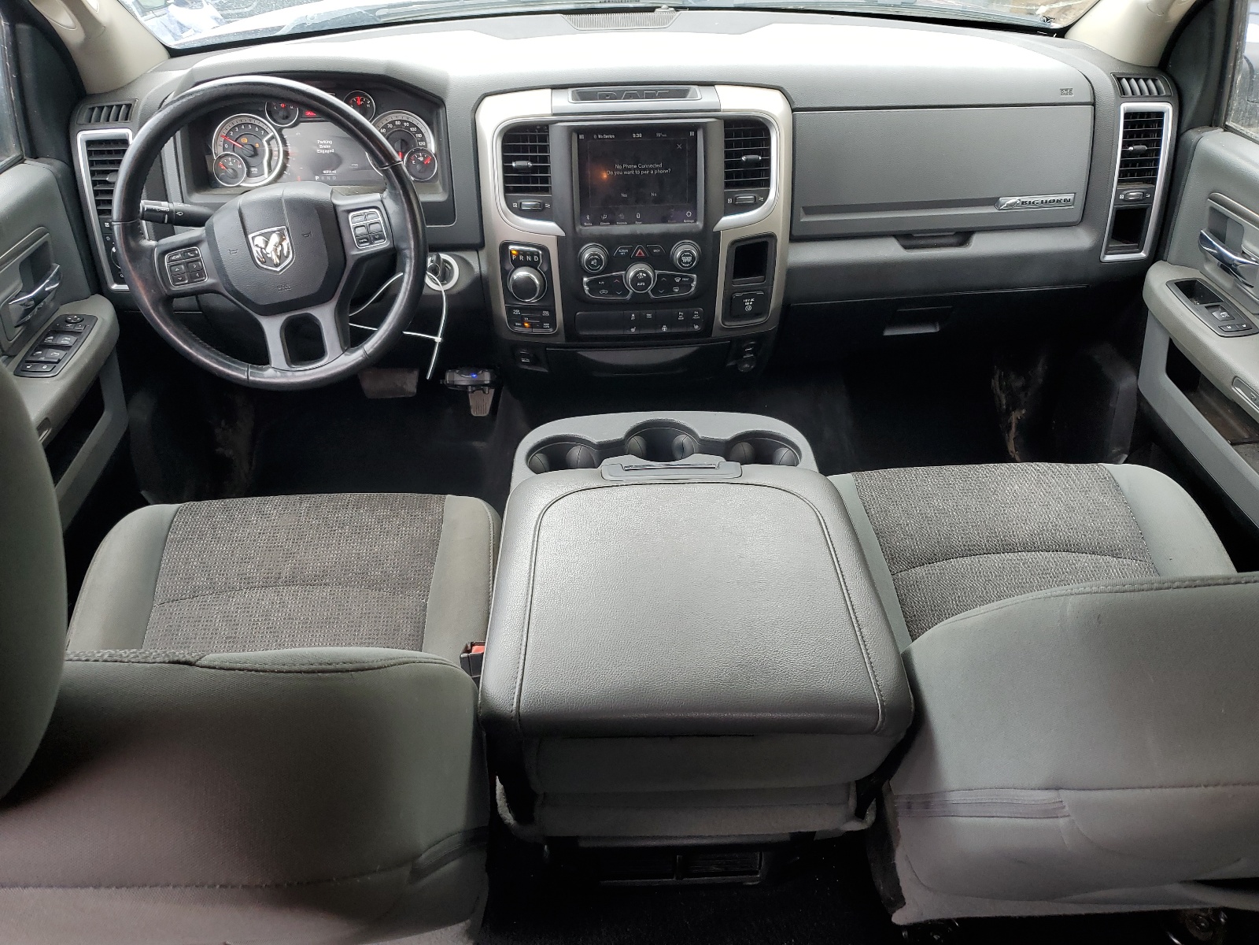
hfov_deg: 67.3
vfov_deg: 53.1
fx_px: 946
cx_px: 630
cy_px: 472
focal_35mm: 26
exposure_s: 1/120
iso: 54
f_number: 1.5
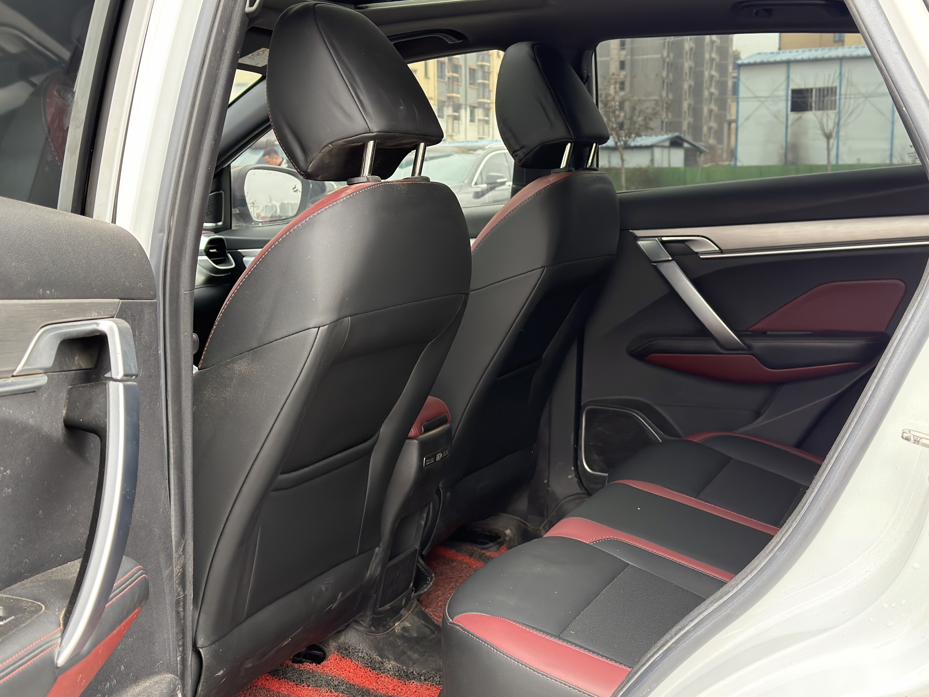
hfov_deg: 42.1
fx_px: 1208
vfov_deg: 32.2
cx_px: 464
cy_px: 348
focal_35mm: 45
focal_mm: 6.76
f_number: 1.78
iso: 200
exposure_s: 1/162
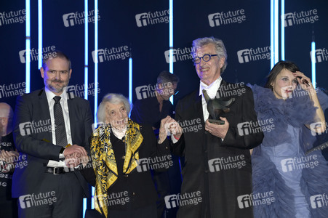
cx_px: 164
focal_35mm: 86
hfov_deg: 23.7
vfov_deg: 15.9
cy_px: 109
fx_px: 783
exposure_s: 1/250
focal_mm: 86
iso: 800
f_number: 5.6
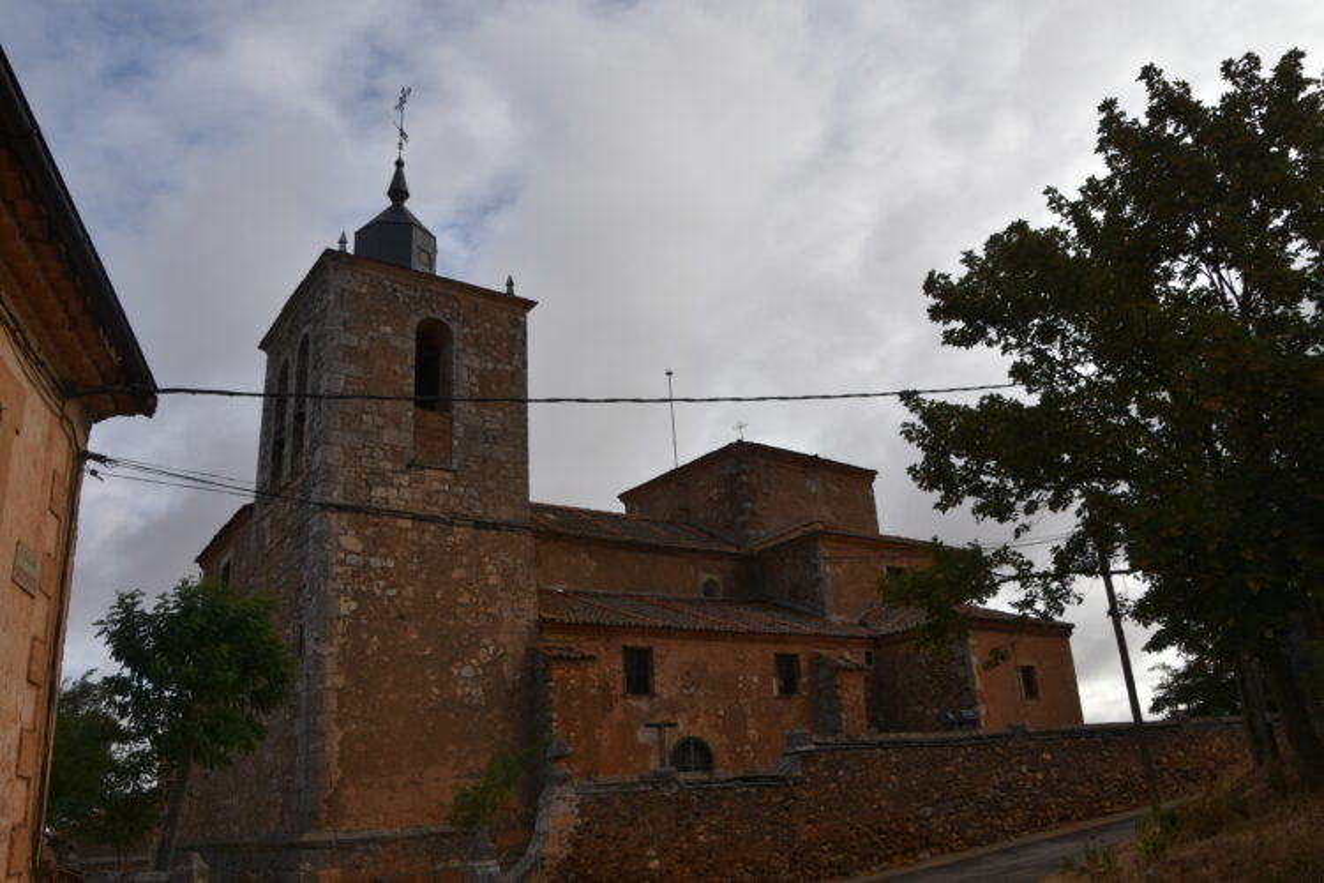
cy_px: 442
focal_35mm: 27
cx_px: 662
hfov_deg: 67.4
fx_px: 993
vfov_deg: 47.9
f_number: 8
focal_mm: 18
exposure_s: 1/500
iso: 200
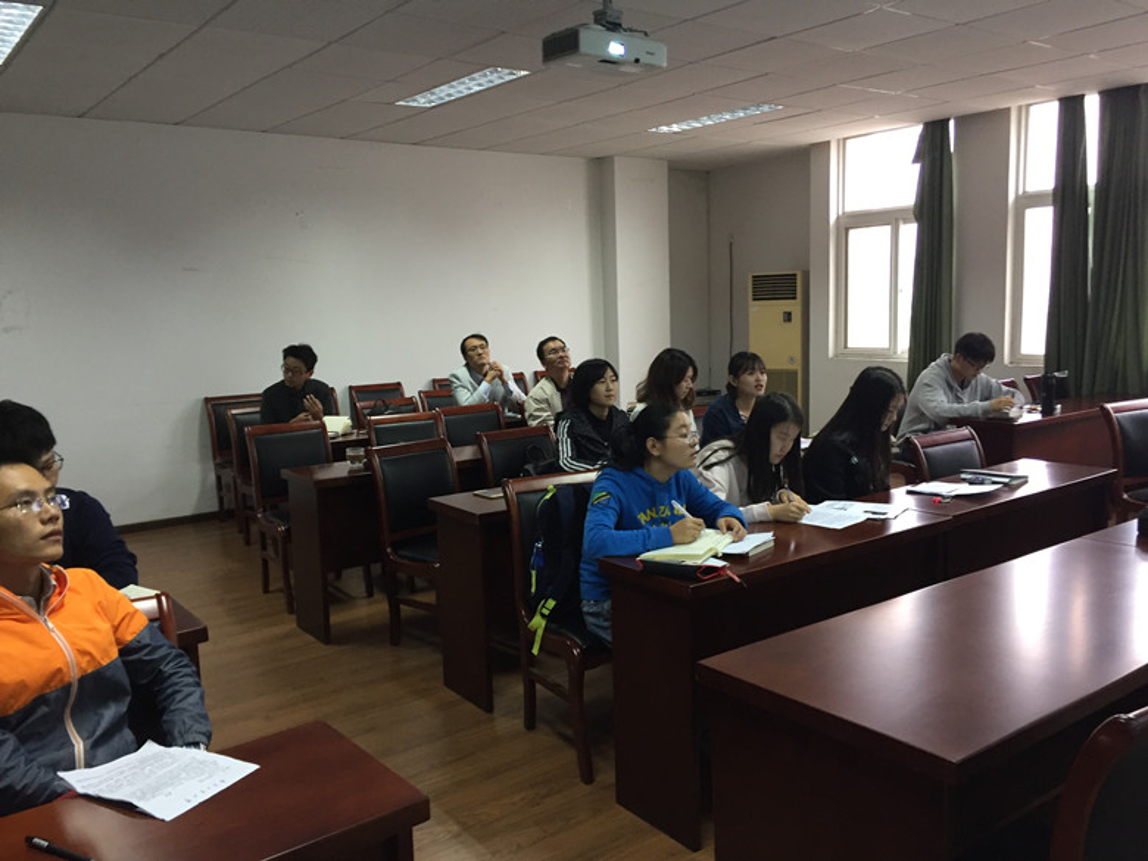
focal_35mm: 29
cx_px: 574
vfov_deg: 48.2
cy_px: 430
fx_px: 962
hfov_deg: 61.7
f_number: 2.2
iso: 125
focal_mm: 4.15
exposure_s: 1/33
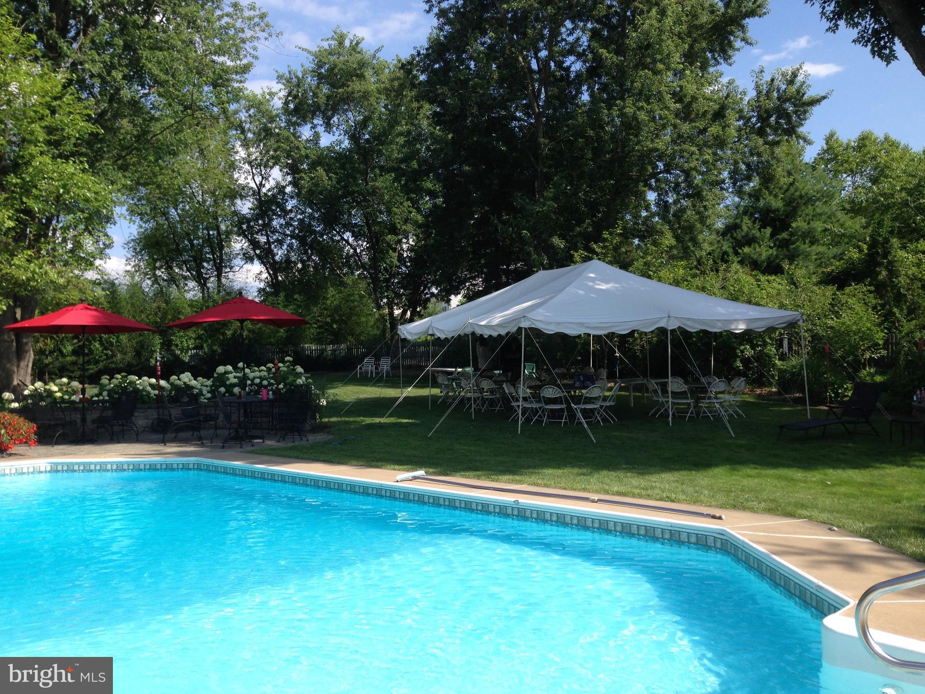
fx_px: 882
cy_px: 347
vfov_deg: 42.9
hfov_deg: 55.4
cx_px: 462
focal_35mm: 33
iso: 50
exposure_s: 1/1063
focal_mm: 4.12
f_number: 2.4
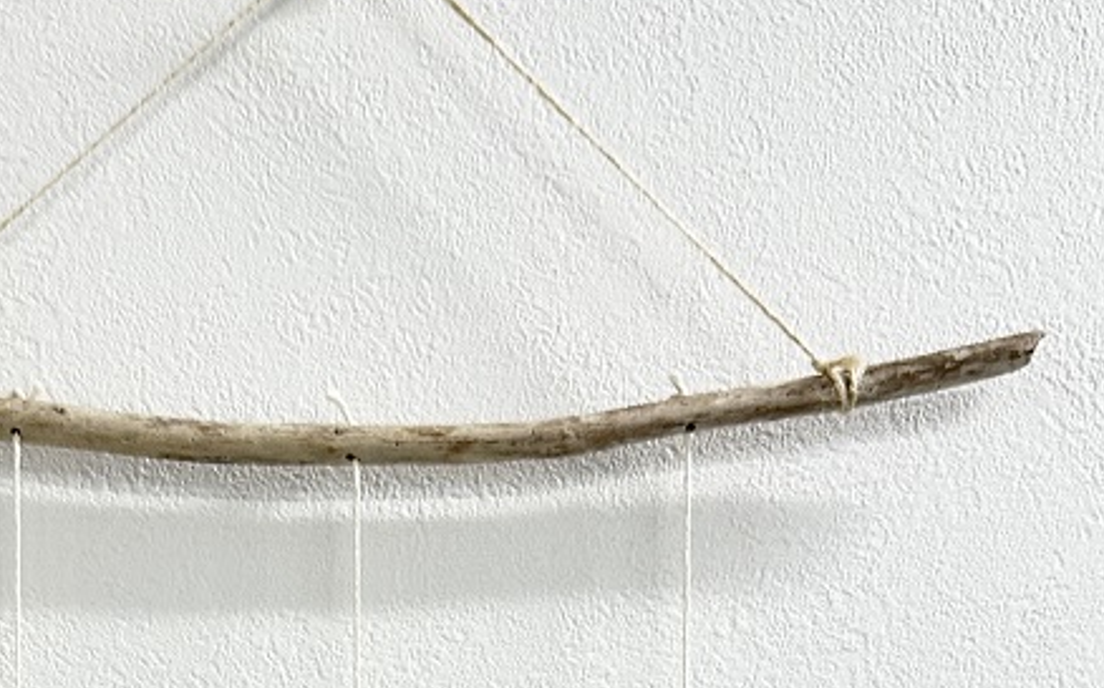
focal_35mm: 62
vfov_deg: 17.8
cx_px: 313
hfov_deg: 32.5
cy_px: 1144
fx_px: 1864
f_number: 1.78
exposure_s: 1/121
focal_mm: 6.86
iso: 125
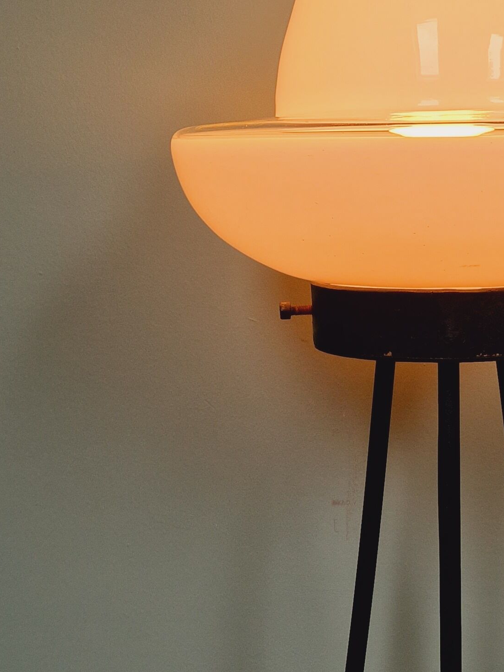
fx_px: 1223
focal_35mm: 63
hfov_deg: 22.7
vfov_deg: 30.7
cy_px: 390
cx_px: 450
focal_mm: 5.4
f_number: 1.8
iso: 50
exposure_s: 1/100
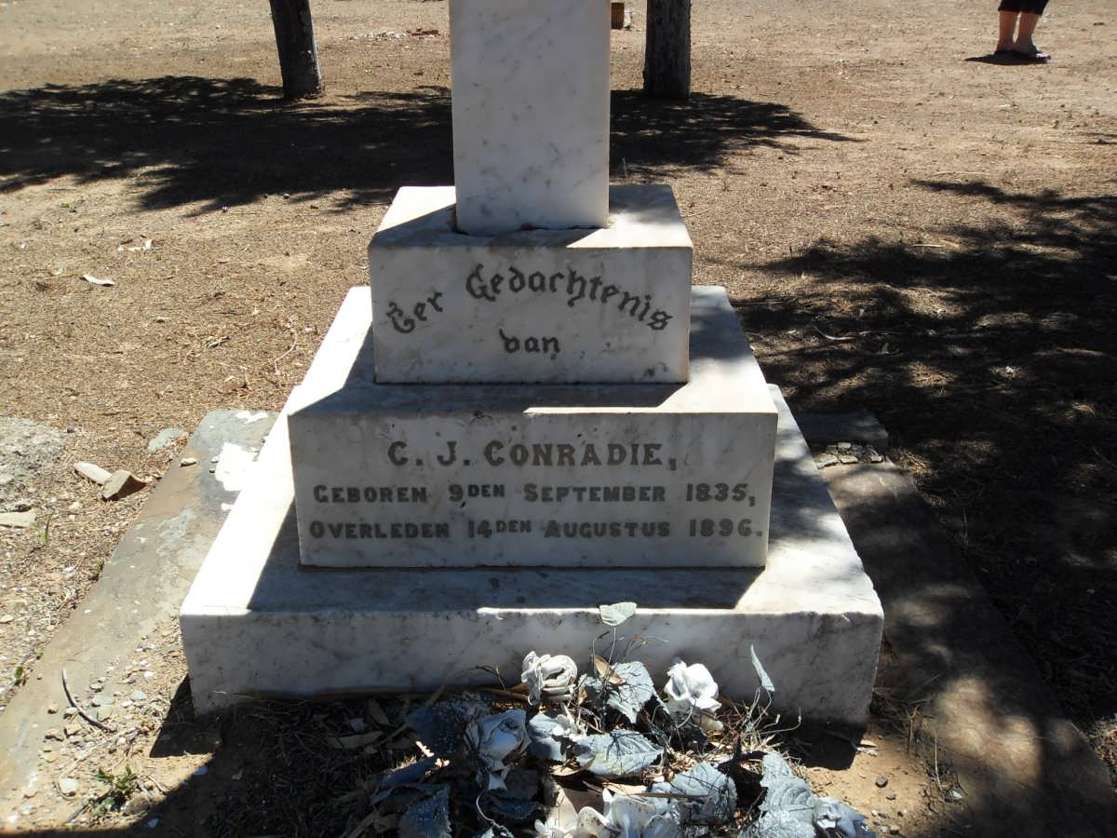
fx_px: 1129
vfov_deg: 40.7
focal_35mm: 35
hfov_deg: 52.6
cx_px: 558
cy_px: 419
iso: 80
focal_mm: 6.3
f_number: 8.2
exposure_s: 1/125
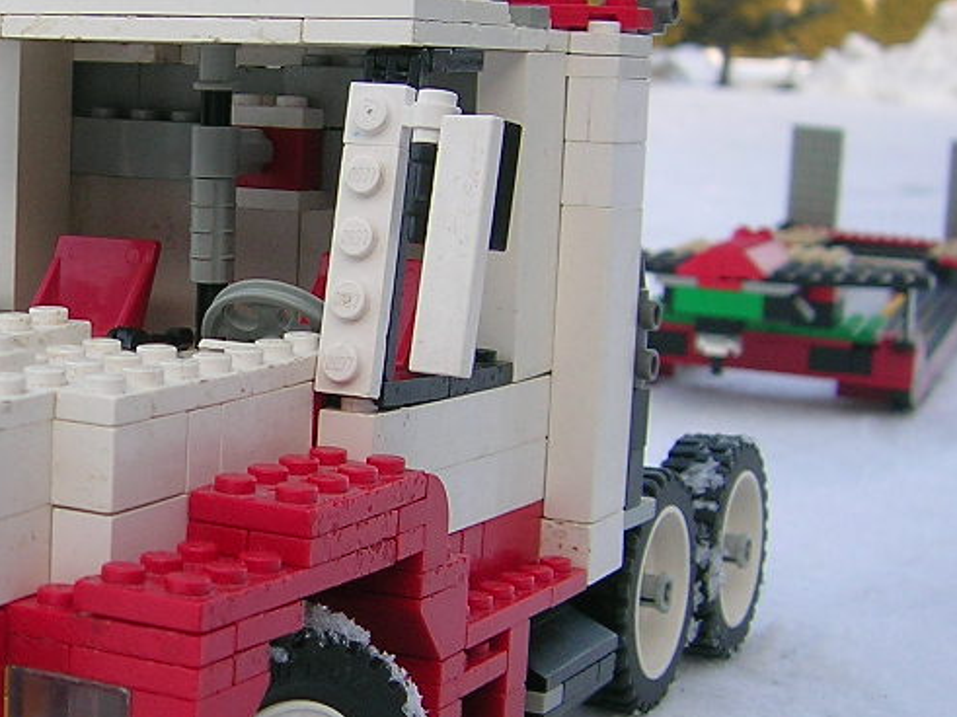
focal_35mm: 73
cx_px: 92
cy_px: 403
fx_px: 2018
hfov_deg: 25.8
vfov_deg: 20.1
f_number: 2.8
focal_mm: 5.4
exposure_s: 1/266
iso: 50
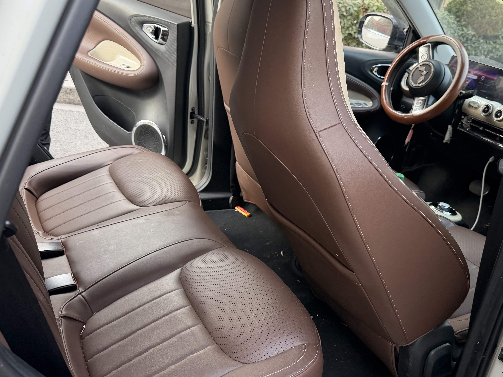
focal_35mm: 34
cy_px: 217
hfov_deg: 53.6
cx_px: 302
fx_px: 494
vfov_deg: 41.7
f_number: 1.78
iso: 200
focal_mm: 6.76
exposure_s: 1/183
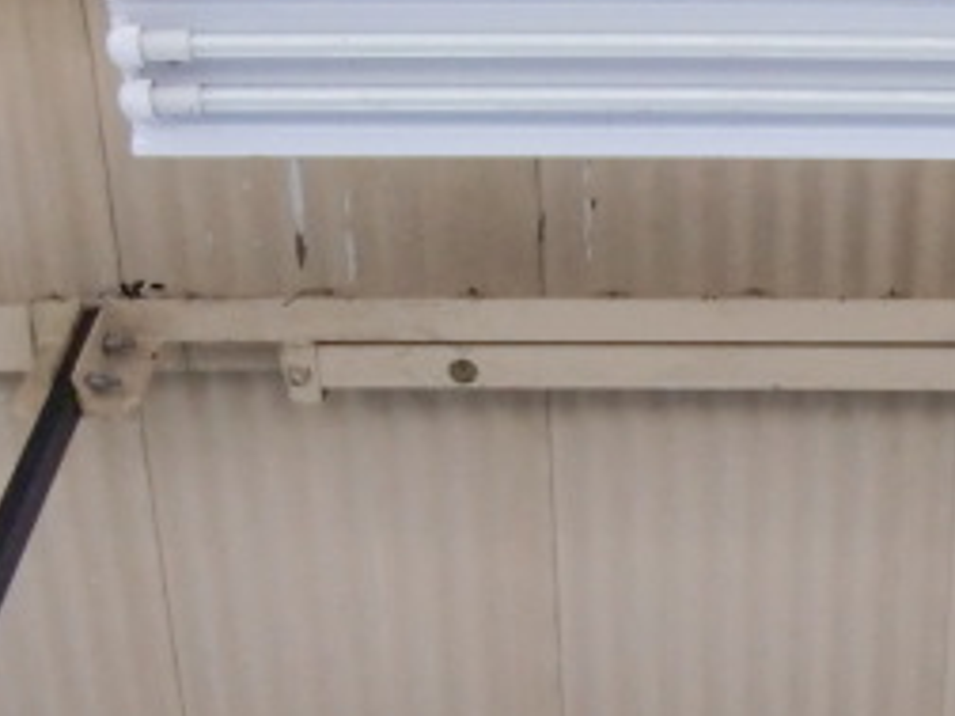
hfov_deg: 26.9
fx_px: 1959
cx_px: 758
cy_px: 705
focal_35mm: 71
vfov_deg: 20.1
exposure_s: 1/40
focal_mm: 4.9
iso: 800
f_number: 2.6
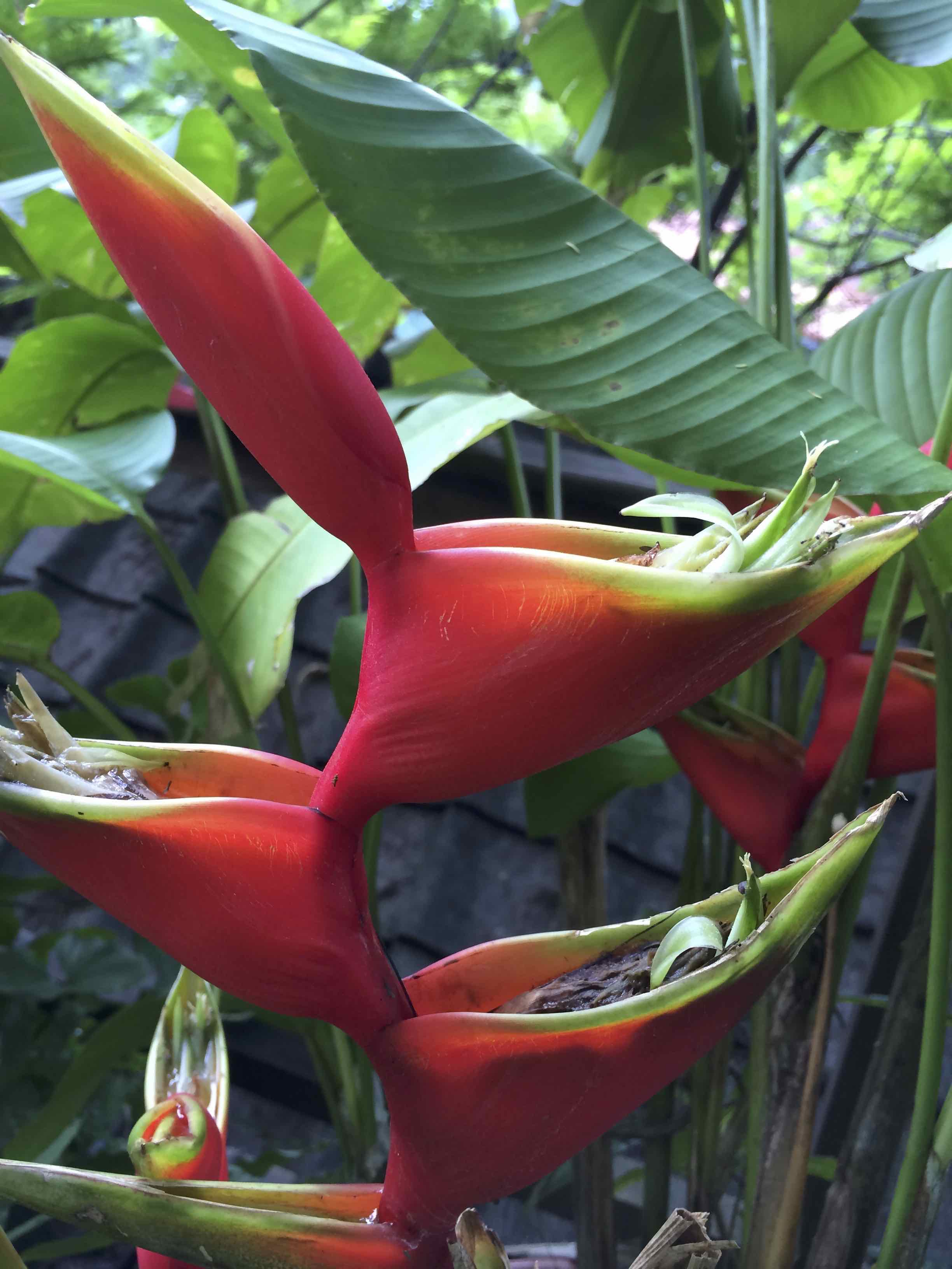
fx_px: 1100
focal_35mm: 30
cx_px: 476
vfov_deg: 60.0
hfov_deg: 46.8
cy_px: 634
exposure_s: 1/40
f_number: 2.2
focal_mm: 4.12
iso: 40
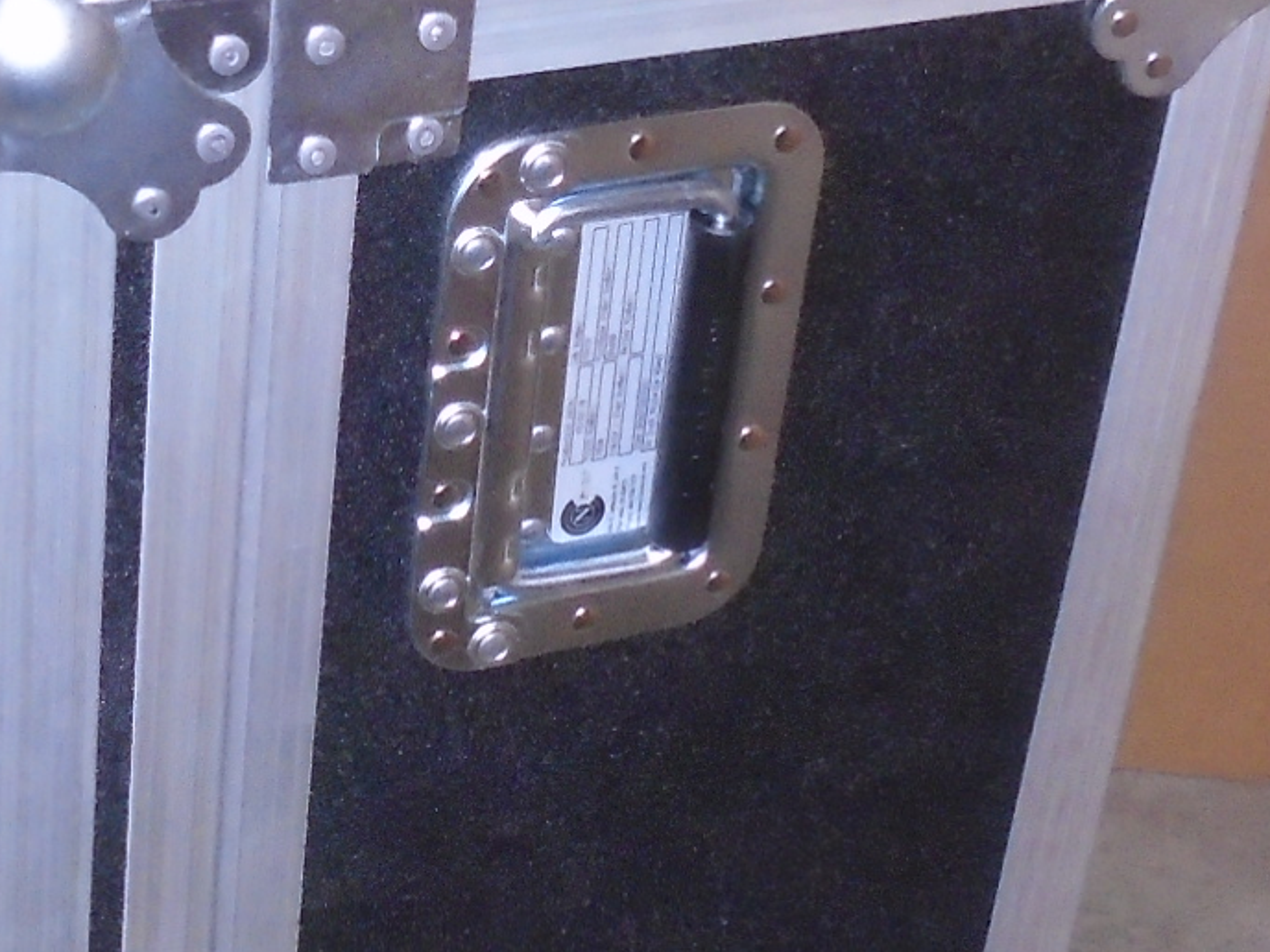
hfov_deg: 20.0
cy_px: 546
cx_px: 460
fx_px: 3595
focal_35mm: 98
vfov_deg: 15.1
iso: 400
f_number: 3.2
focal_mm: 4.6
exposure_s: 1/30
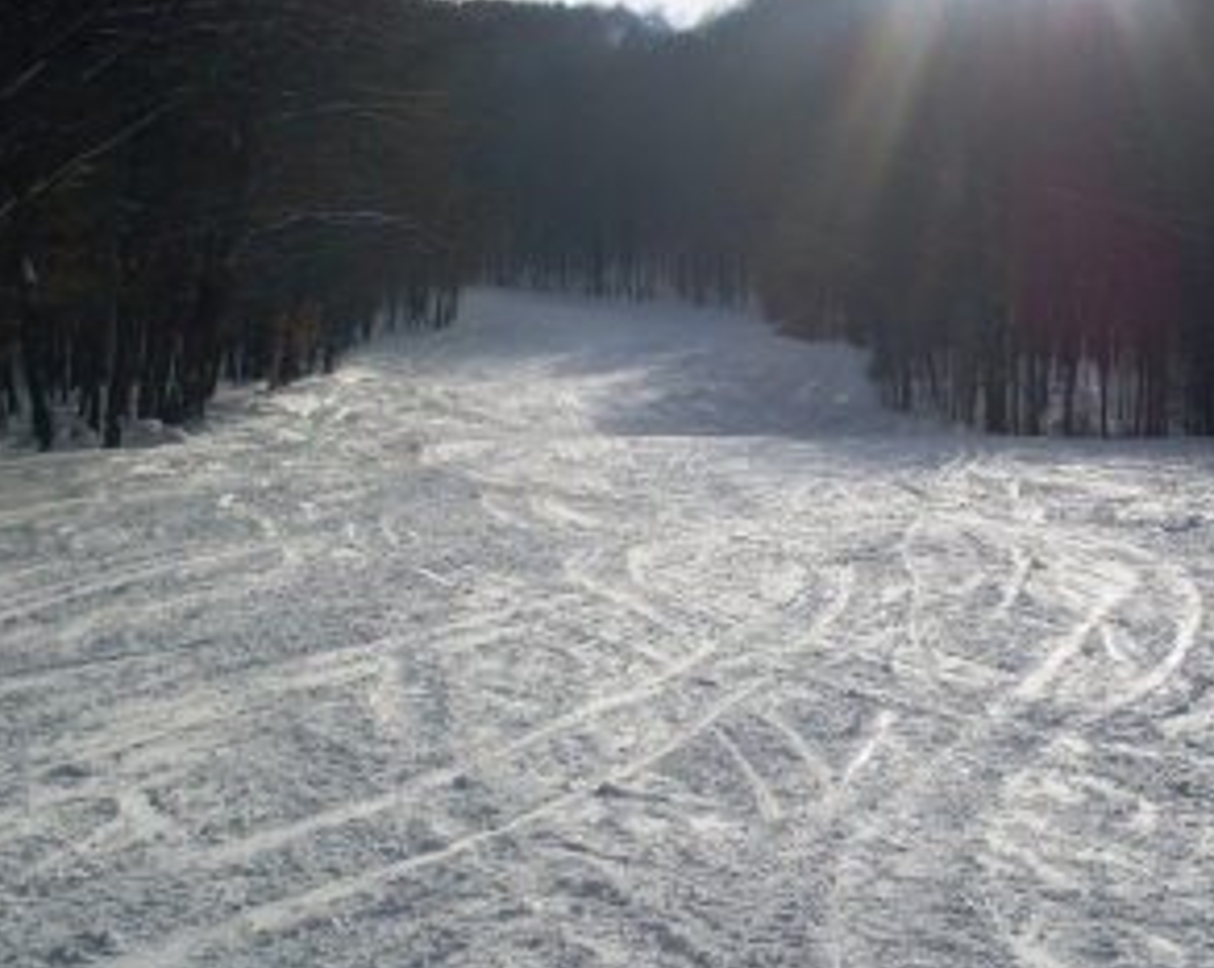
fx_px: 2190
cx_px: 715
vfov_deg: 24.9
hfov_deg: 30.9
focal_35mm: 61
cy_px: 469
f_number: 8.4
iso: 80
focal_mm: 6.3
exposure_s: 1/750
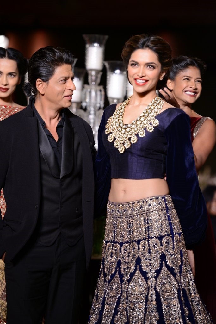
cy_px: 162
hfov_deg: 8.3
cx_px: 108
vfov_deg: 12.5
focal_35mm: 165
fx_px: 1484
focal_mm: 165
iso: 1000
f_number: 2.8
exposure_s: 1/250
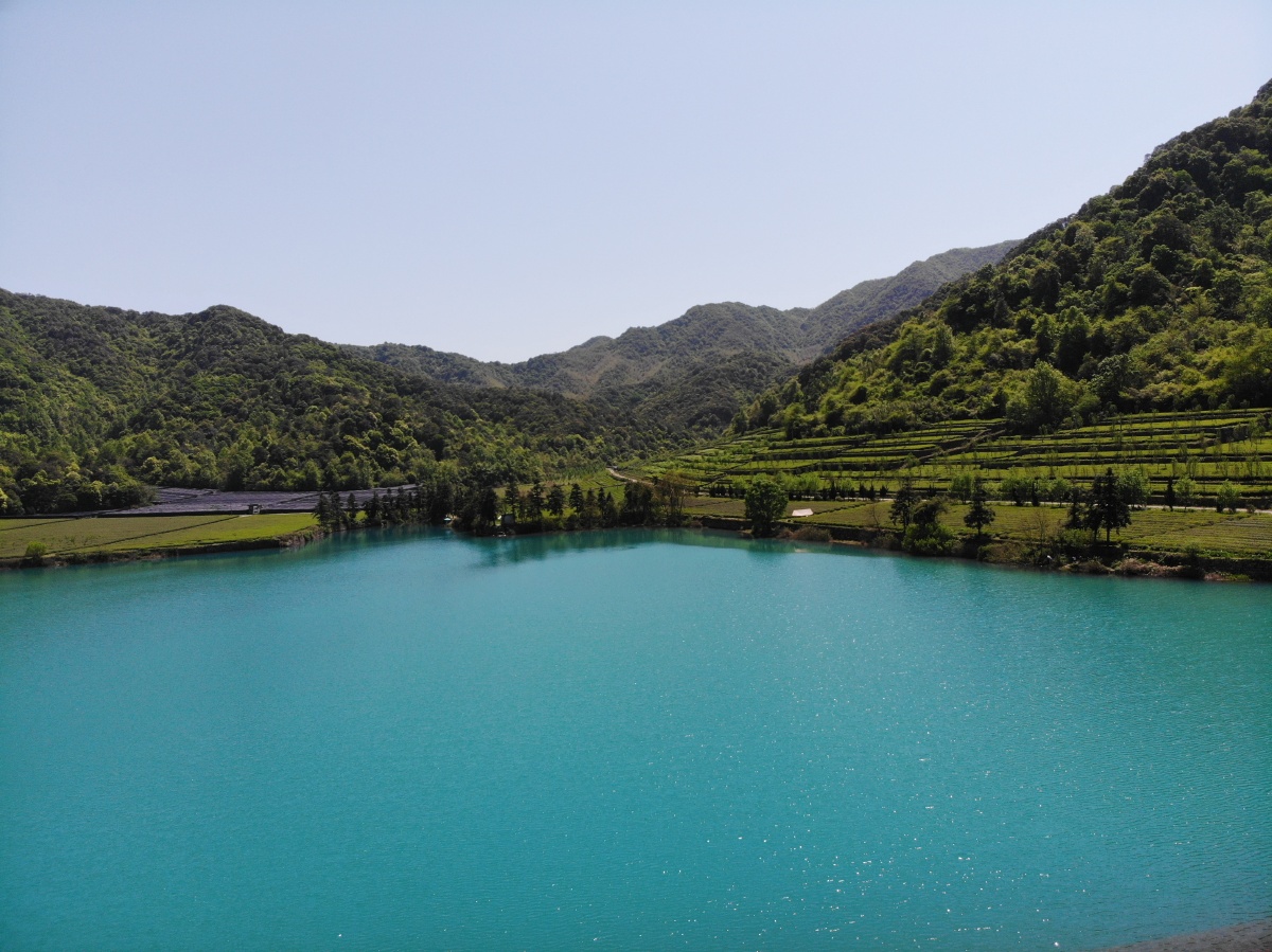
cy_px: 476
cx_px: 636
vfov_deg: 56.8
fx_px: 882
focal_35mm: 24
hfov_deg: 71.6
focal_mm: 4.5
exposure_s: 1/1300
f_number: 2.8
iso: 109
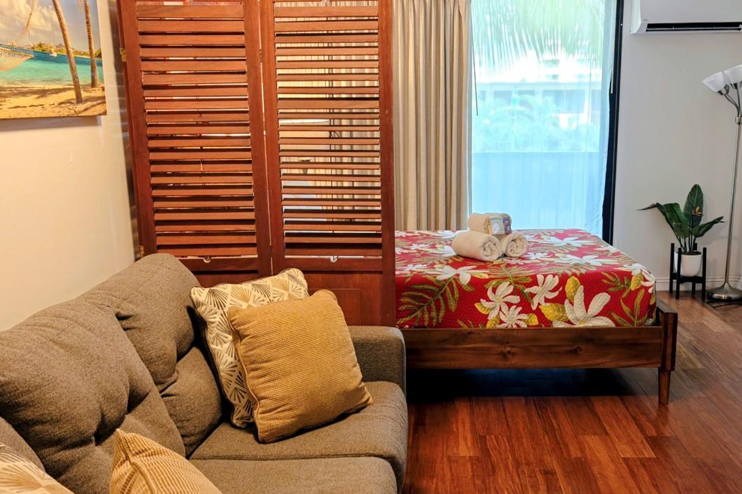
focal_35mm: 37
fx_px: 762
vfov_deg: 35.9
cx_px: 418
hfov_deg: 51.8
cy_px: 280
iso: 160
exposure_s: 1/120
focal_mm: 6.06
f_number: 1.6
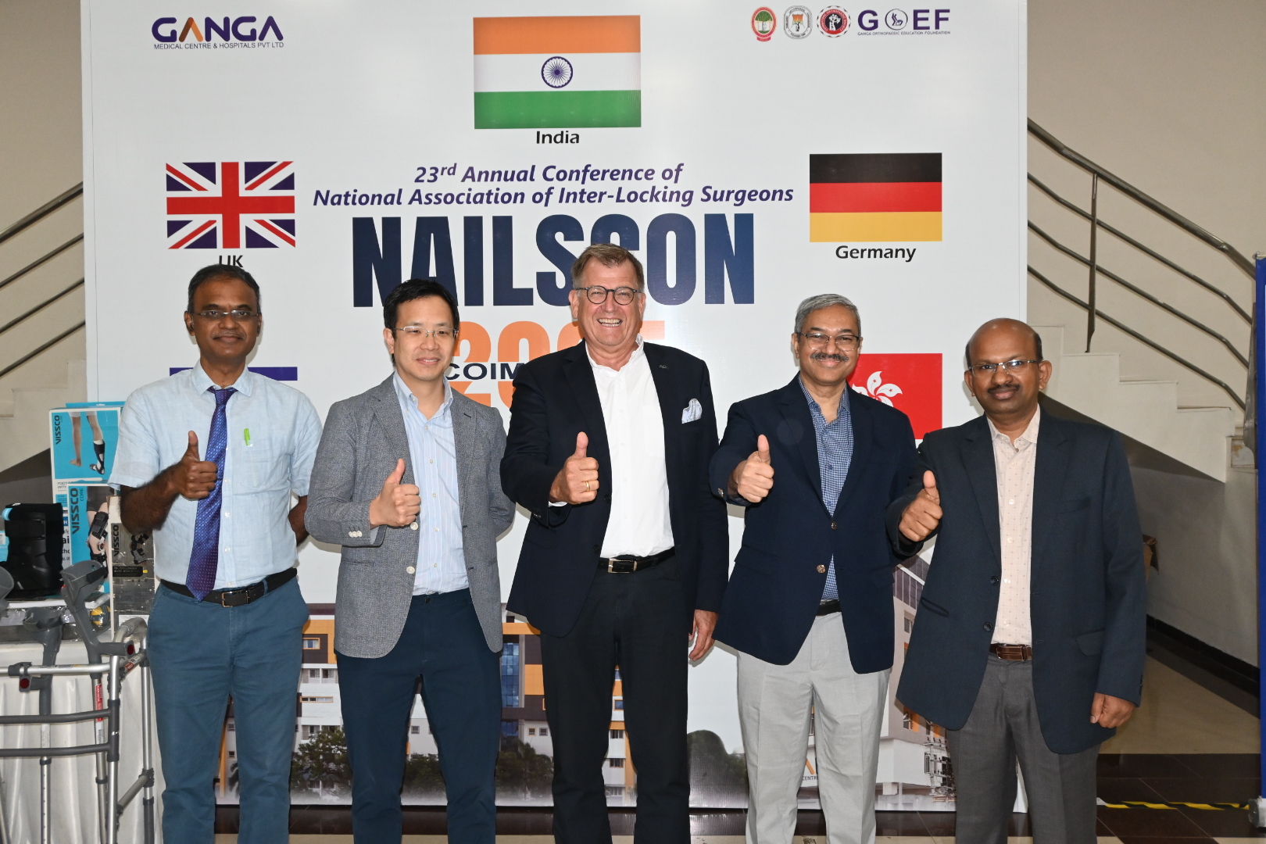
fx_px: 1187
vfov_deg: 39.1
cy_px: 422
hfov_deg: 56.1
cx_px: 633
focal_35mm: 34
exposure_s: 1/60
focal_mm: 22.5
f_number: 5.6
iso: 1250
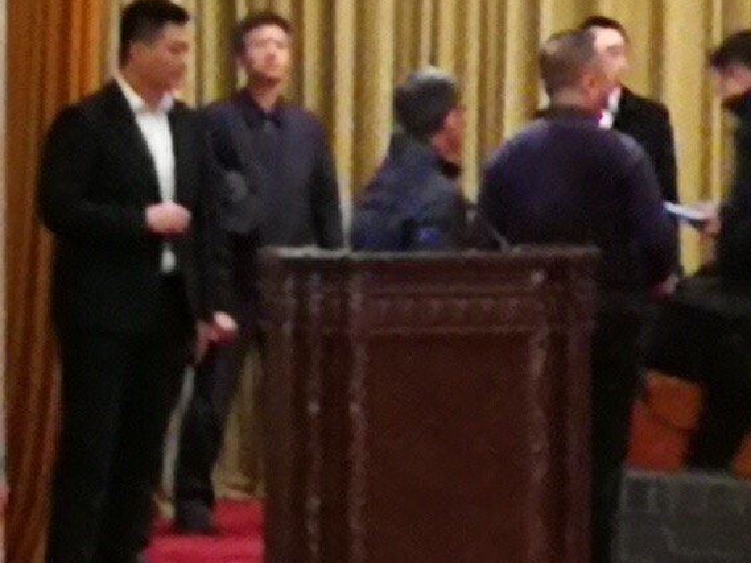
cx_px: 2008
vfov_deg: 3.0
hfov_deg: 3.9
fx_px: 10741
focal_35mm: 495
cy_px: -521
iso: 250
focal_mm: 3.95
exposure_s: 1/33.3
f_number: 2.2
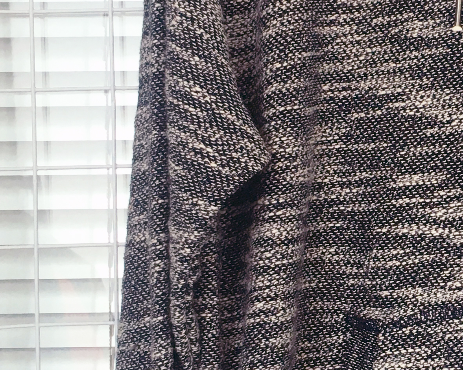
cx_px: 531
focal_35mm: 97
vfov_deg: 15.8
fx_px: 1329
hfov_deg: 18.8
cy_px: 232
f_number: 2.2
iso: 25
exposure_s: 1/33
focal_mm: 4.15
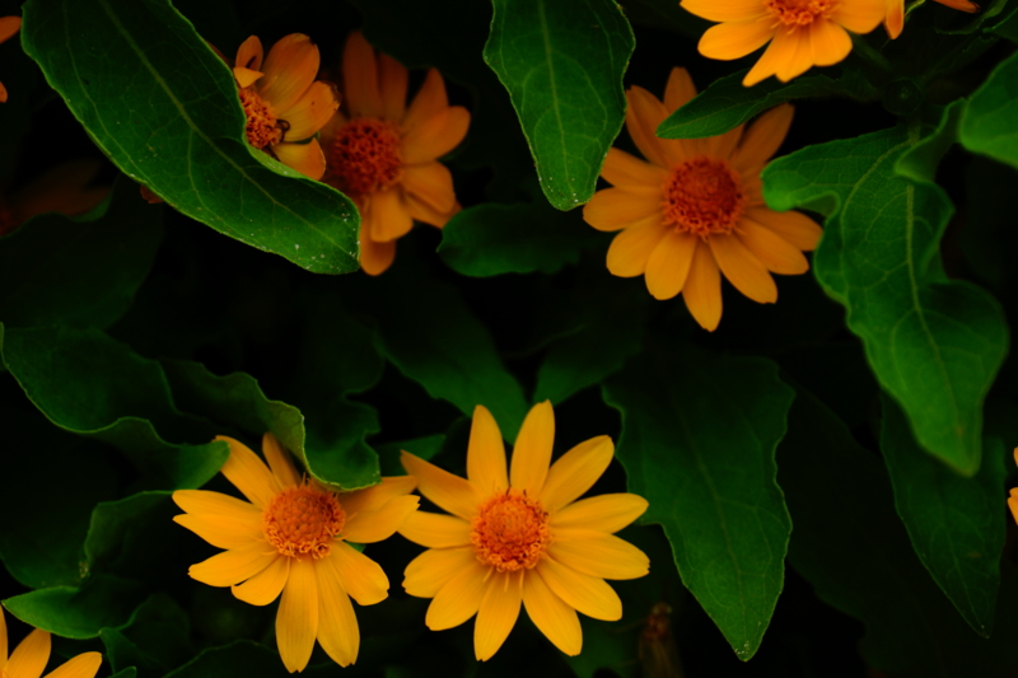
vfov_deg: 7.2
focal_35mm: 192
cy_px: 339
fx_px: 5428
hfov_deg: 10.7
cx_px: 509
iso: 160
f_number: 6.3
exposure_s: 1/200
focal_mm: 128
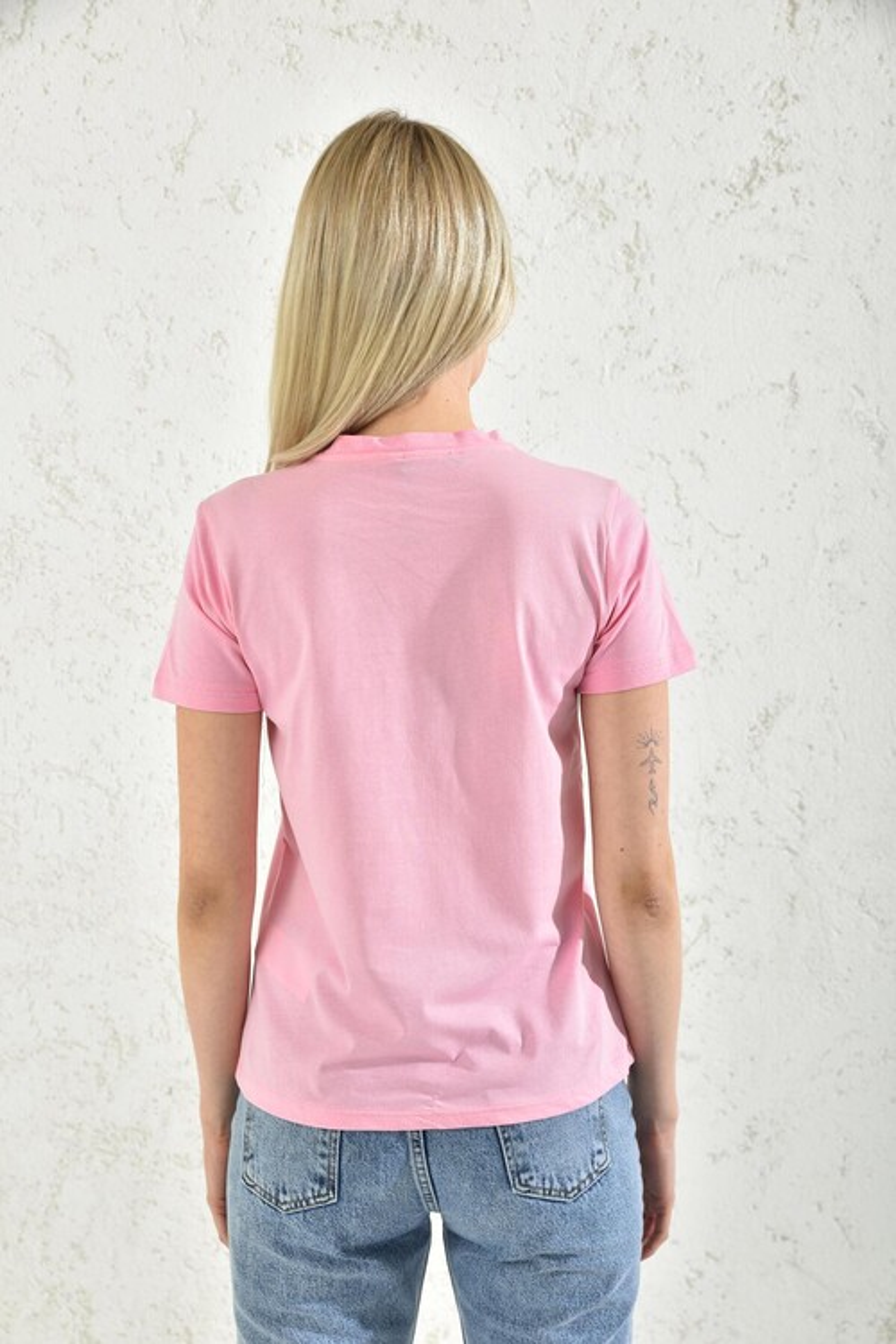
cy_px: 672
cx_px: 448
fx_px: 1941
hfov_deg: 26.0
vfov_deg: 38.2
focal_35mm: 52
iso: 100
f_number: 7.1
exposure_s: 1/160
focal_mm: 52
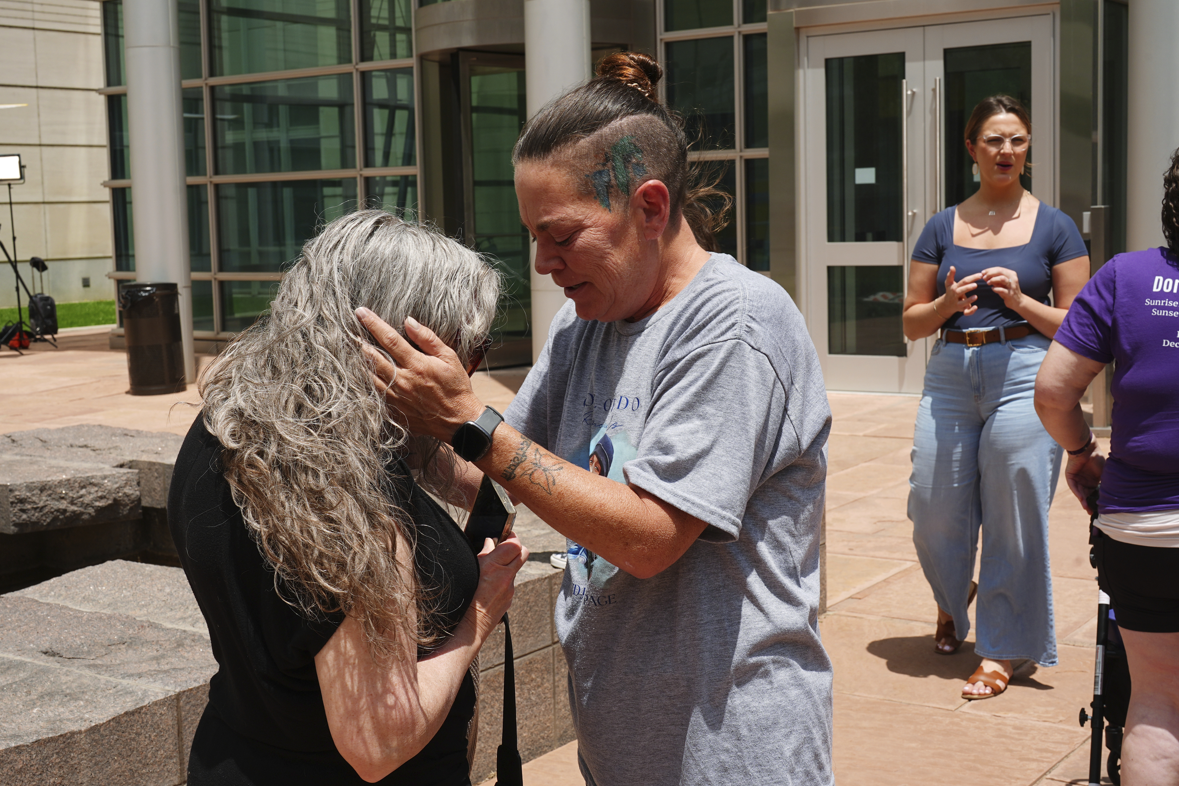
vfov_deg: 26.5
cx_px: 585
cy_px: 397
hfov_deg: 38.9
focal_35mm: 51
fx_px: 1670
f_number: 13
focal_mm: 50
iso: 200
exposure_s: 1/250
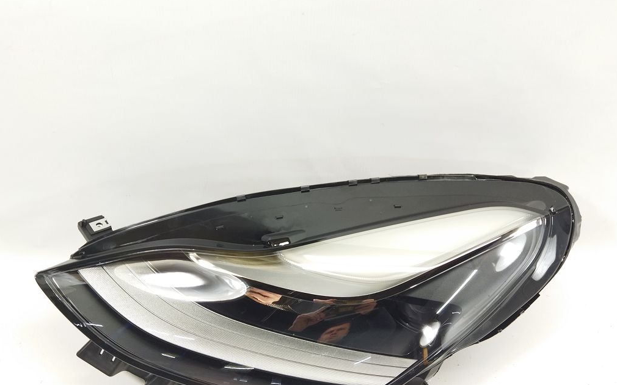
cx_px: 297
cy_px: 242
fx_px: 572
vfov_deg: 37.0
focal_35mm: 34
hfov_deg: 56.7
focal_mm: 4.71
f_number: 1.79
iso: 104
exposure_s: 1/50
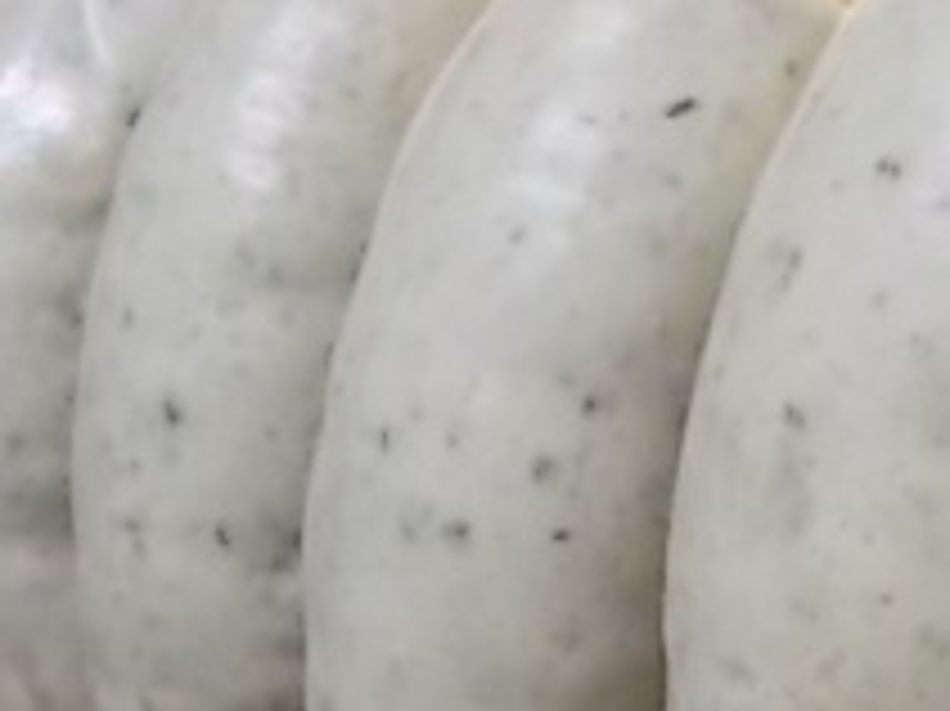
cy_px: 828
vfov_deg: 15.7
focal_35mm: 91
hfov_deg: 21.0
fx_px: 2496
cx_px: 882
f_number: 3.4
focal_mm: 5.3
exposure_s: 1/25
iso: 200
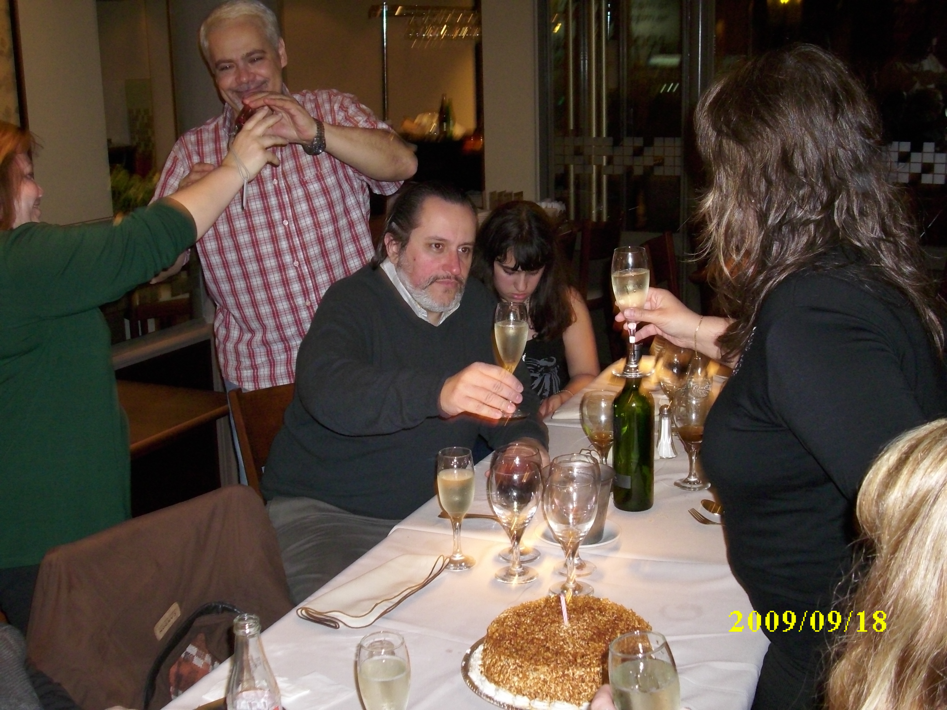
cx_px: 474
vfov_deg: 36.8
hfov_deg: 47.9
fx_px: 1067
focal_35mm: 39
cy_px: 355
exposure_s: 1/60
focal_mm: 7.6
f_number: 3.1
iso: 200
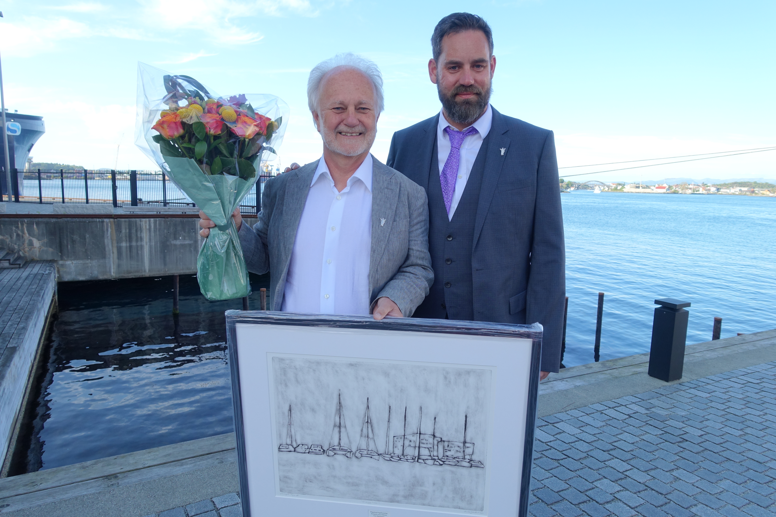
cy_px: 258
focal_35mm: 24
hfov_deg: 73.7
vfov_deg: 53.1
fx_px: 517
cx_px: 388
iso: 125
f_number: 4
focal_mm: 8.8
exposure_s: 1/320
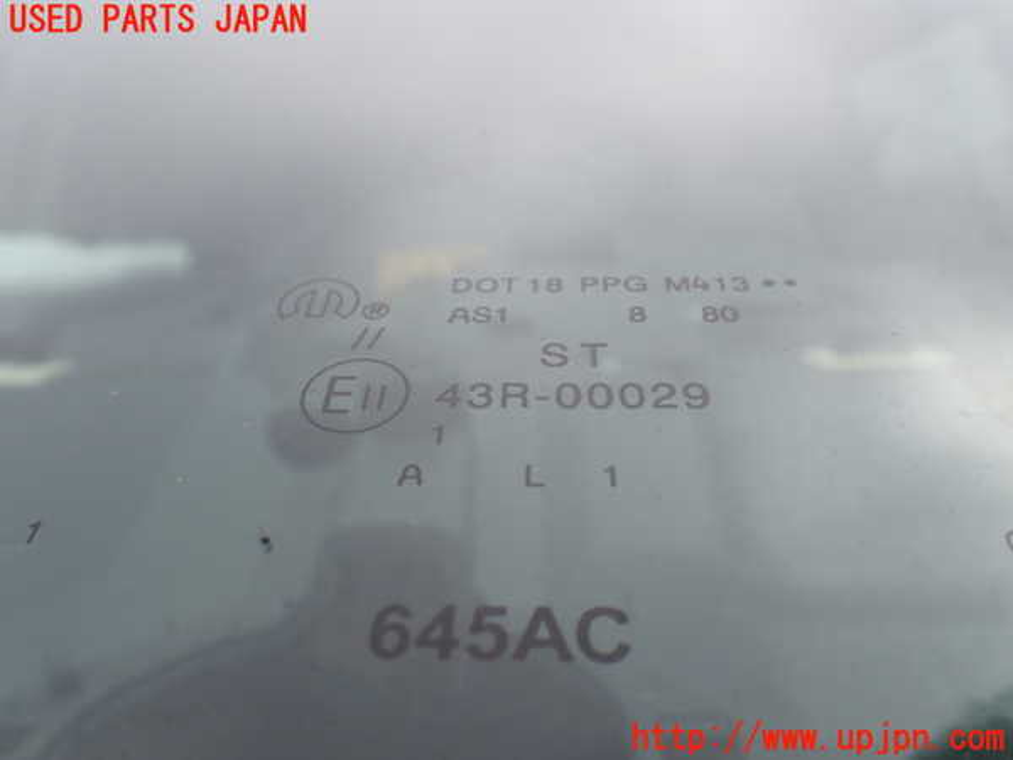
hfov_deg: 60.0
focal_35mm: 30
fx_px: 878
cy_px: 380
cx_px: 506
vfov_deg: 46.8
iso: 100
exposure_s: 1/800
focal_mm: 5.4
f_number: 3.2
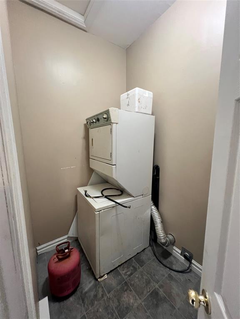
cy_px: 160
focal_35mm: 13
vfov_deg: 106.2
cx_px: 120
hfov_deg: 89.9
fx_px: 120
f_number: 1.8
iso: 320
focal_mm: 1.57
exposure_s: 1/60
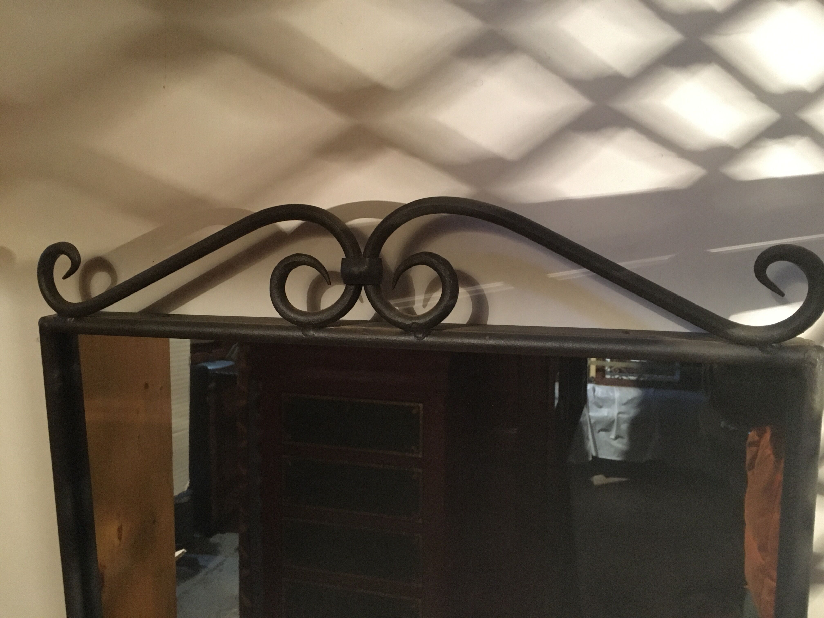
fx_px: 690
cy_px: 309
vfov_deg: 48.2
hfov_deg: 61.7
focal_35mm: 29
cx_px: 412
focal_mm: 4.15
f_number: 2.2
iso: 250
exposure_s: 1/17
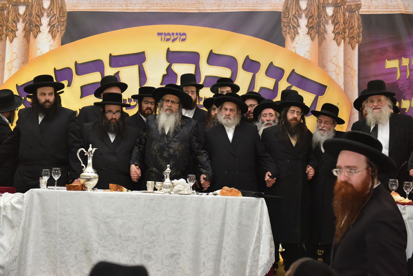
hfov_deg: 38.2
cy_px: 138
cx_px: 206
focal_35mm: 52
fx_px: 597
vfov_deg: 26.0
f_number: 3.2
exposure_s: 1/80
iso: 1600
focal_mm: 52
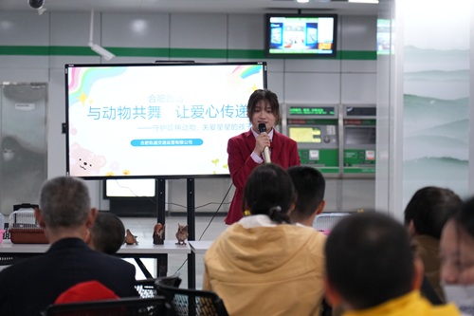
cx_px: 237
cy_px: 158
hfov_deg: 19.5
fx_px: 1382
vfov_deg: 13.0
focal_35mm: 105
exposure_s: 1/160
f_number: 2.8
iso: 2500
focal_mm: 70
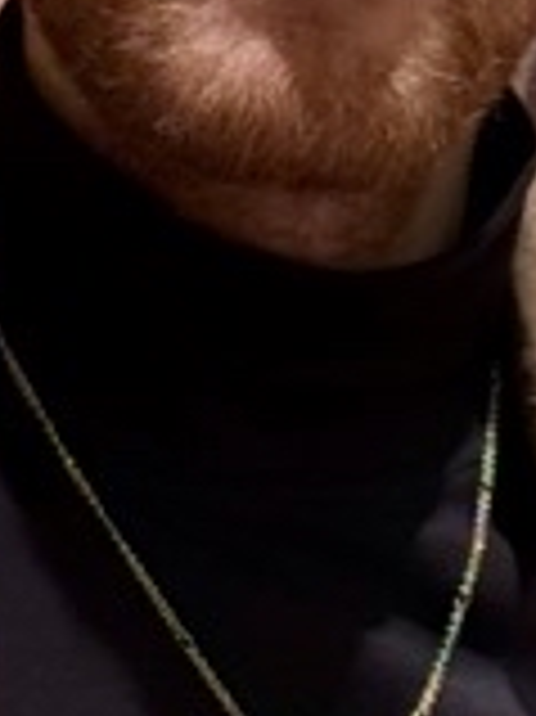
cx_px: -263
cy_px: 459
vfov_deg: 10.0
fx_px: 4073
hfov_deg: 7.4
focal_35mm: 197
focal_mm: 6.76
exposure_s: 1/50
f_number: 1.78
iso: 64
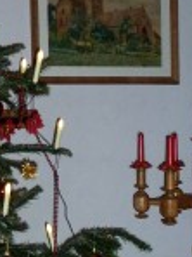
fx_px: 769
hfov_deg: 13.9
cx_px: -16
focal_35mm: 104
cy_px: 214
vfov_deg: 18.7
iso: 400
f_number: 3.5
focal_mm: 5.3
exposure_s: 1/30
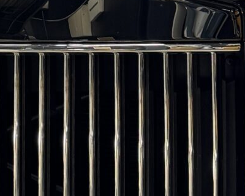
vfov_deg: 9.9
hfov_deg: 12.6
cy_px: -107
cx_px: -22
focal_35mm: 150
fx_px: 1088
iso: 100
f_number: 1.78
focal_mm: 6.76
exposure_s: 1/120
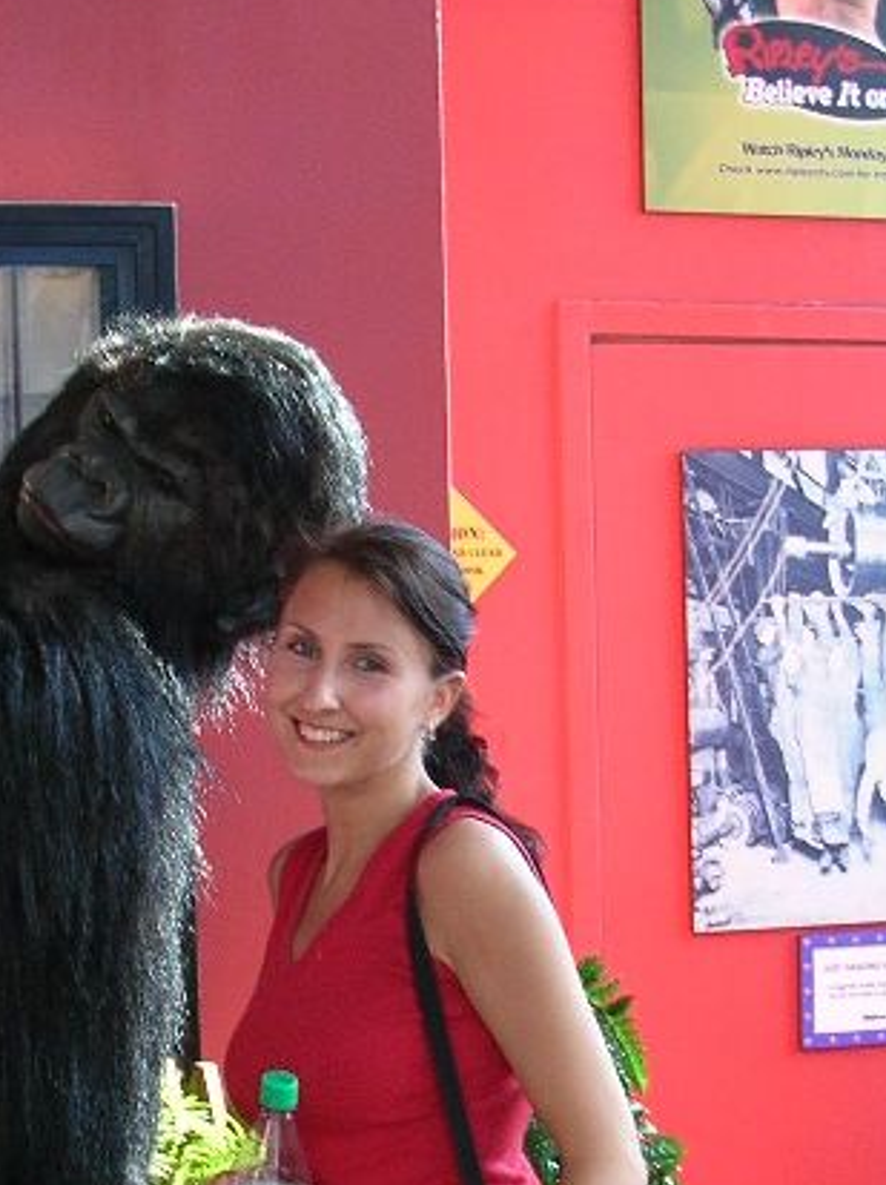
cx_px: 378
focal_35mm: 97
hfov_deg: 15.2
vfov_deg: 20.2
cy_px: 815
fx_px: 3315
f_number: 2.8
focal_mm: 5.8
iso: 50
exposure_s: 1/44
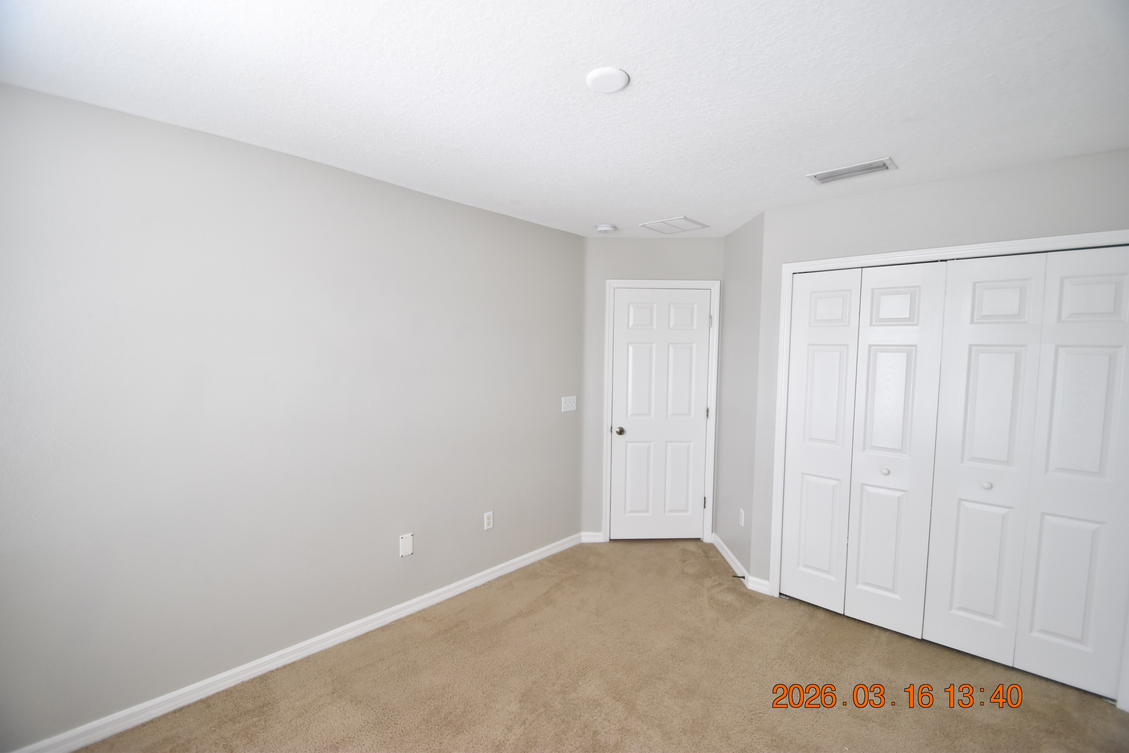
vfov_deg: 77.3
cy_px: 376
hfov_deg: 100.4
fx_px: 470
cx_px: 564
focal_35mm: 15
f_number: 3.5
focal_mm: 10
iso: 800
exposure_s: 1/125
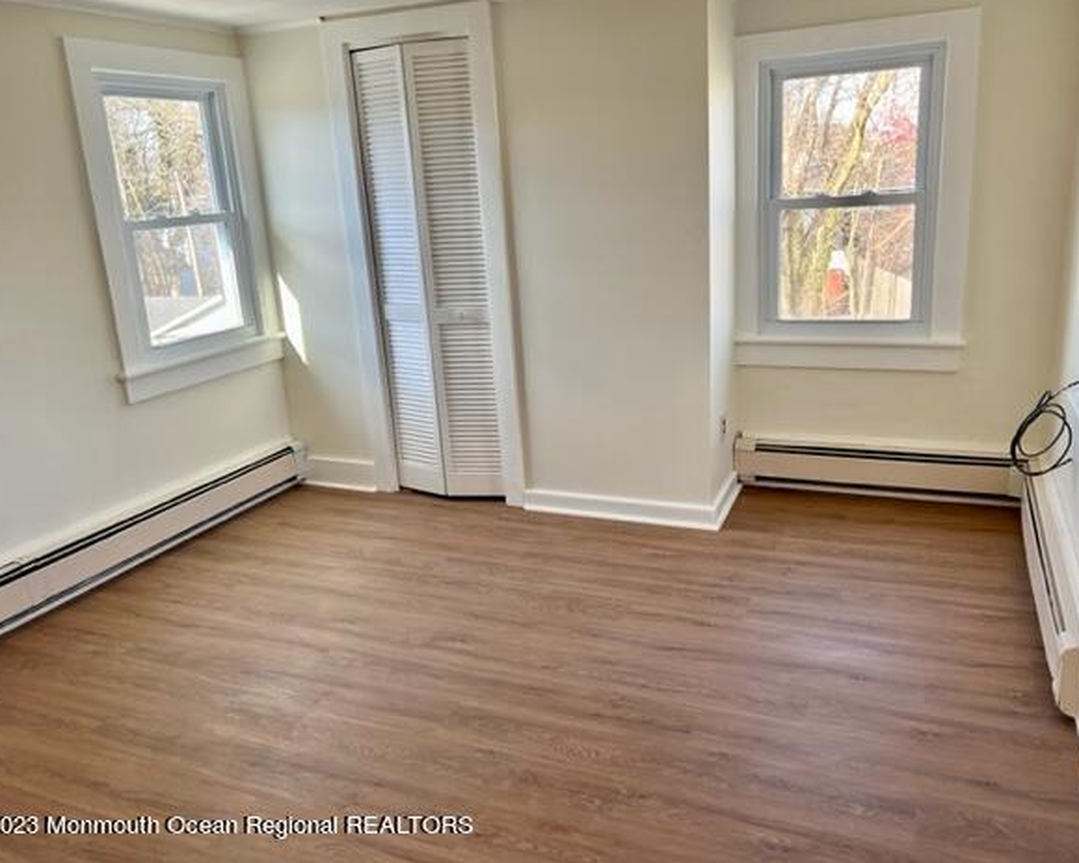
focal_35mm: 28
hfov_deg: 62.2
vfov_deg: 51.5
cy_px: 418
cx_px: 553
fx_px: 894
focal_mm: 5.7
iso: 40
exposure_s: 1/140
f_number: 1.5
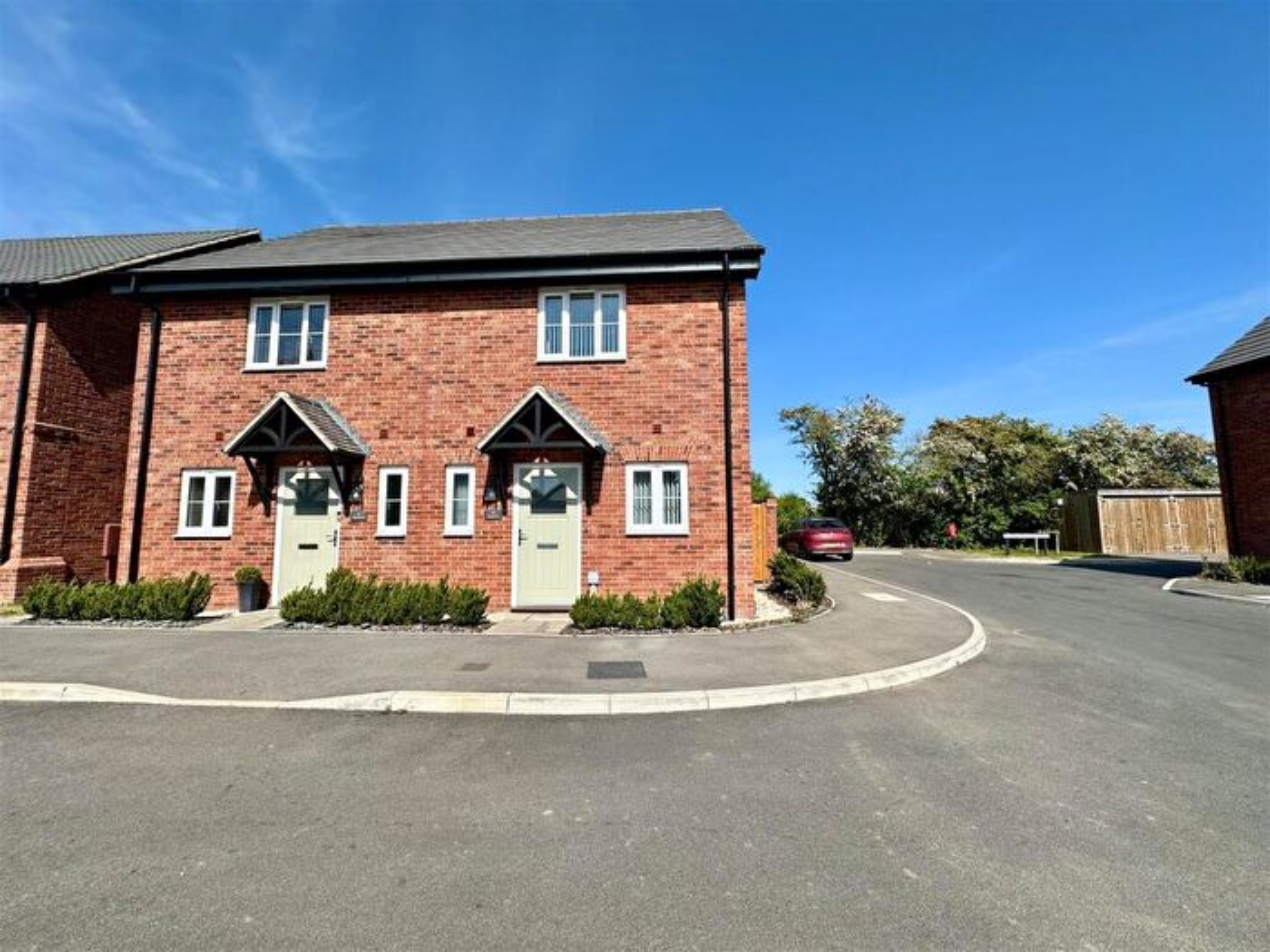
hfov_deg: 102.1
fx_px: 514
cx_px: 635
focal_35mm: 14
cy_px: 476
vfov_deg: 85.7
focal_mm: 2.22
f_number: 2.2
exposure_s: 1/2353
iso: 40
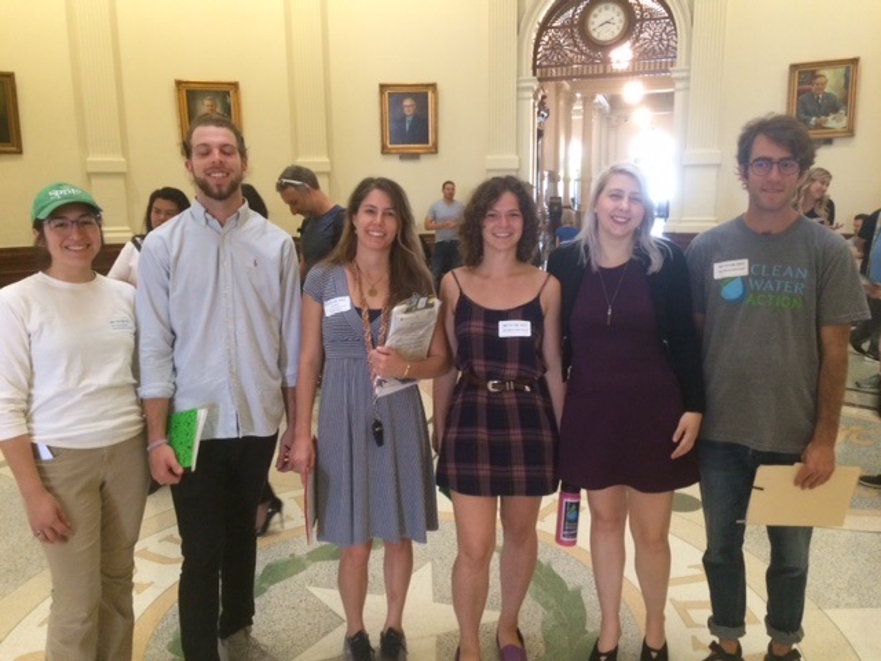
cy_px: 330
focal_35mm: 29
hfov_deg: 61.7
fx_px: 738
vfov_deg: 48.2
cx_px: 440
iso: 320
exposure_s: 1/17
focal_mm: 4.15
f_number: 2.2
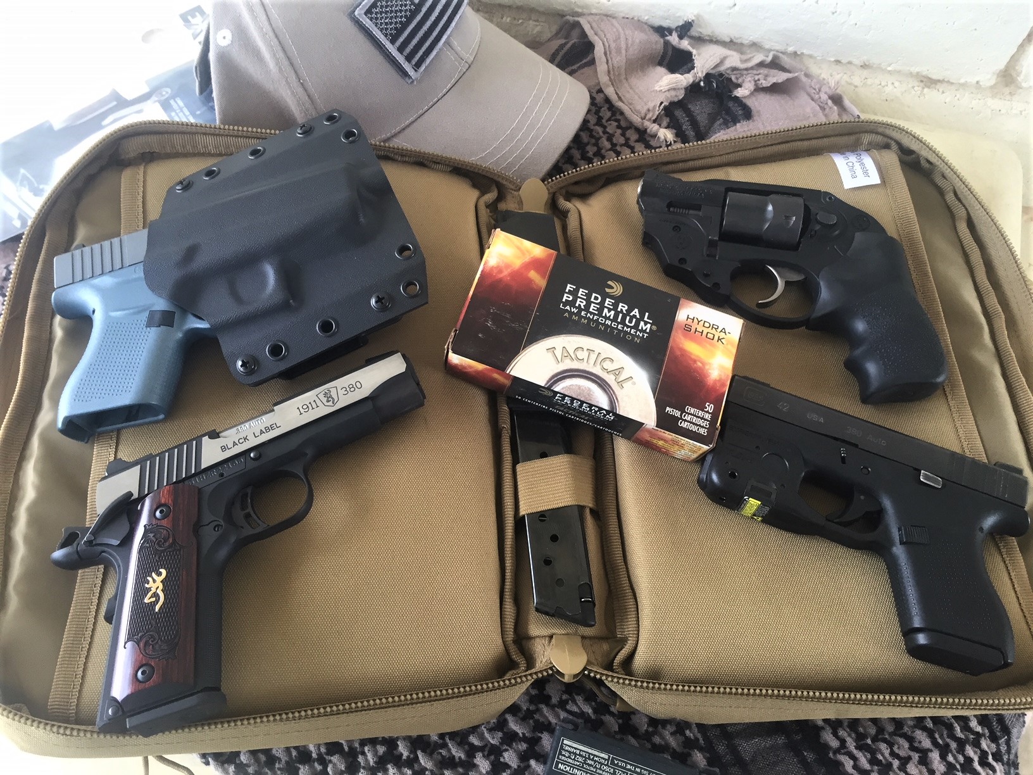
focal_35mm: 29
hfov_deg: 61.7
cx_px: 516
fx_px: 865
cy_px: 388
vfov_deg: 48.2
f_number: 2.2
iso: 32
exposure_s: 1/30
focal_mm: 4.15
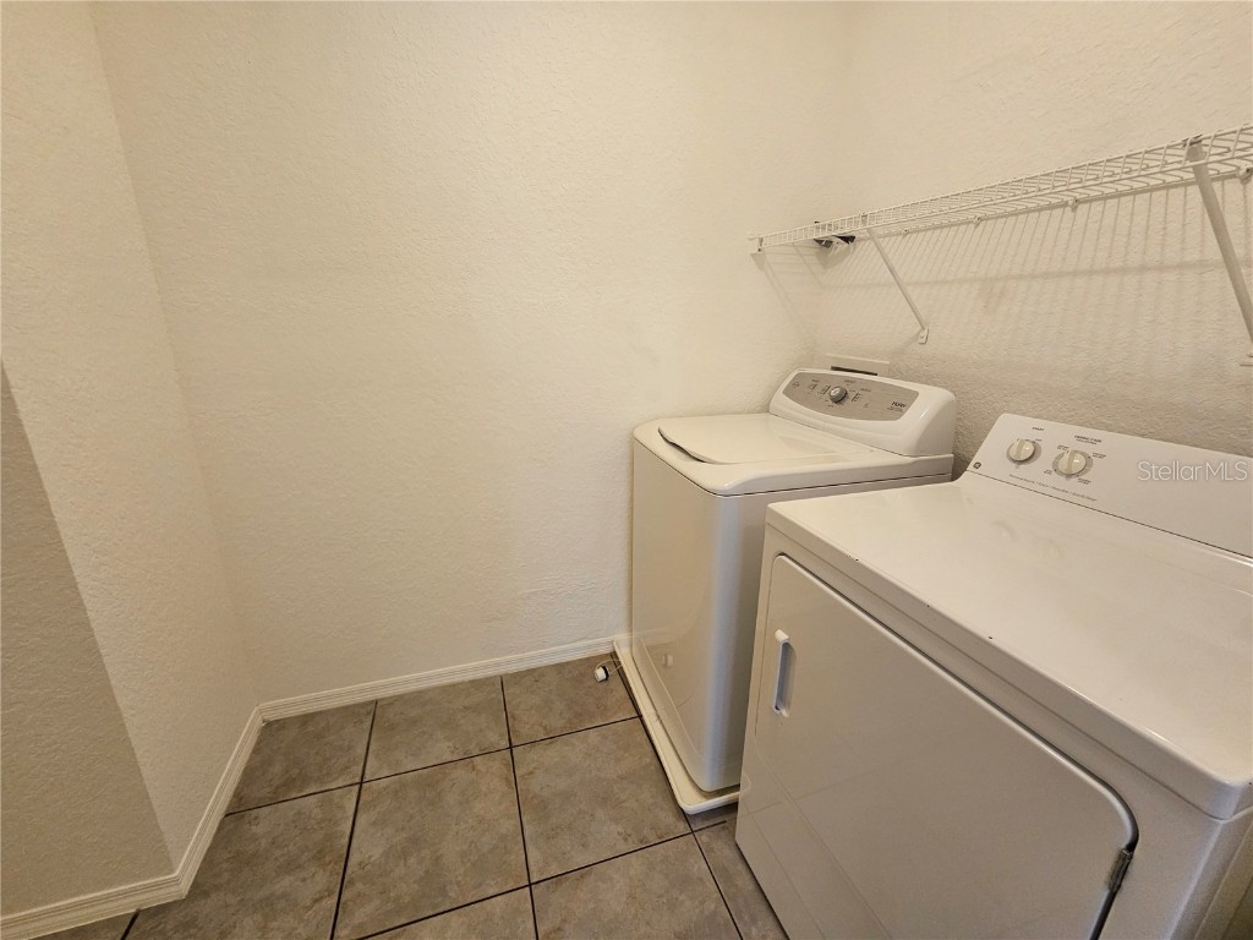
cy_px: 470
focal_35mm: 13
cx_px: 626
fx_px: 471
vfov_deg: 89.9
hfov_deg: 106.2
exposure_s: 1/60
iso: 200
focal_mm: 2.2
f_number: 2.2
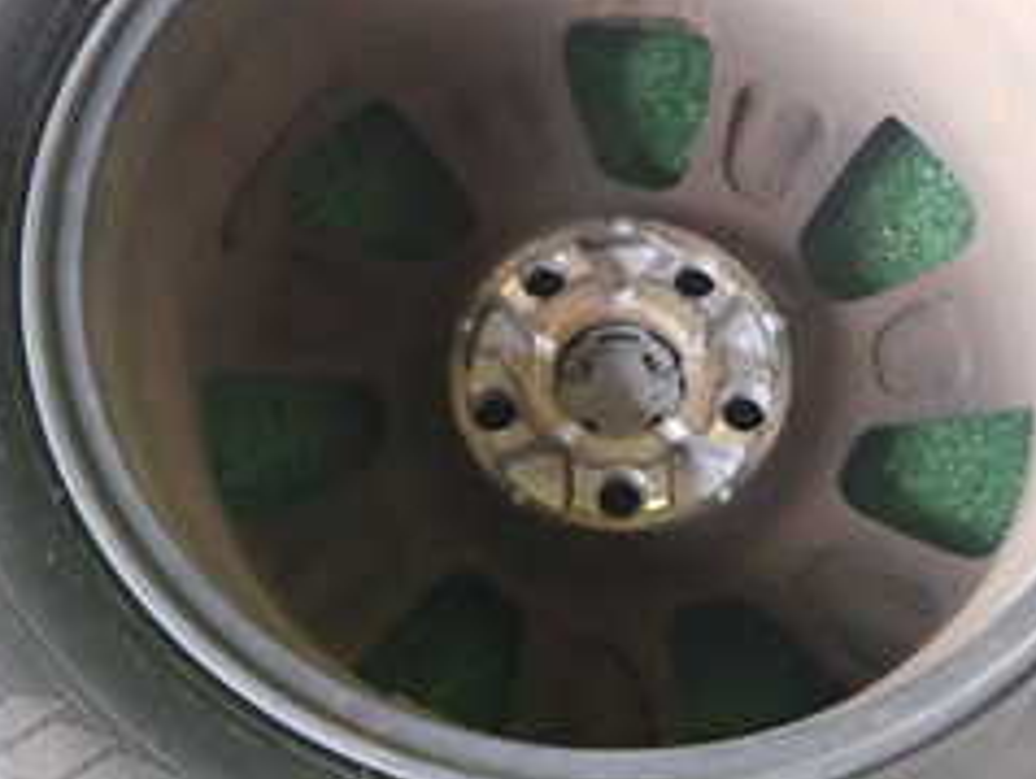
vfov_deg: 23.3
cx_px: 622
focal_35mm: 63
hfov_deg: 30.6
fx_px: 1887
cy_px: 405
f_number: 2
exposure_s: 1/30
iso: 500
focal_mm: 4.5
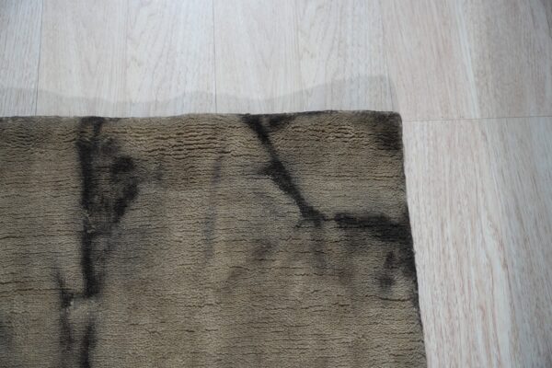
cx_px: 276
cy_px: 184
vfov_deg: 30.1
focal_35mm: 45
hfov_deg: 44.0
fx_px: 684
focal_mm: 44.6
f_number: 4
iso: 500
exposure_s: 1/160
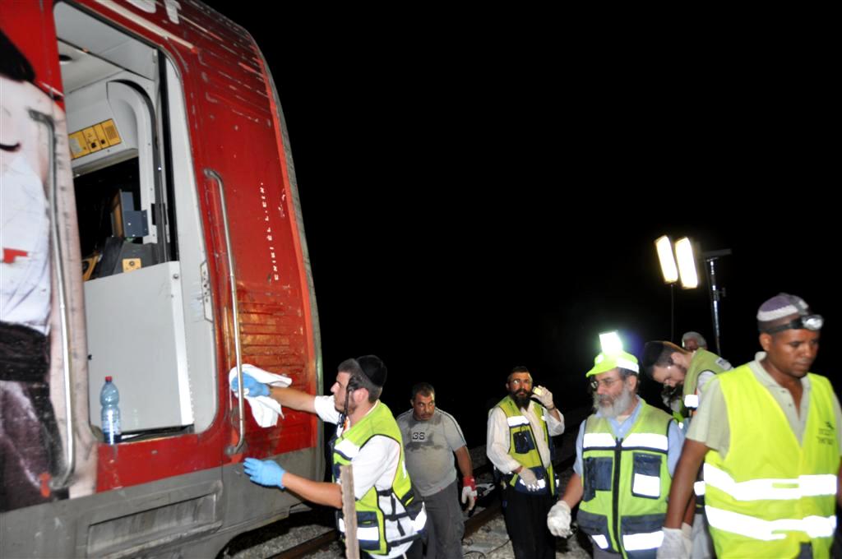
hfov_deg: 62.0
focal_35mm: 30
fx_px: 701
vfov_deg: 43.5
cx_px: 421
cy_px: 280
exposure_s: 1/80
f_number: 4.5
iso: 400
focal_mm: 20
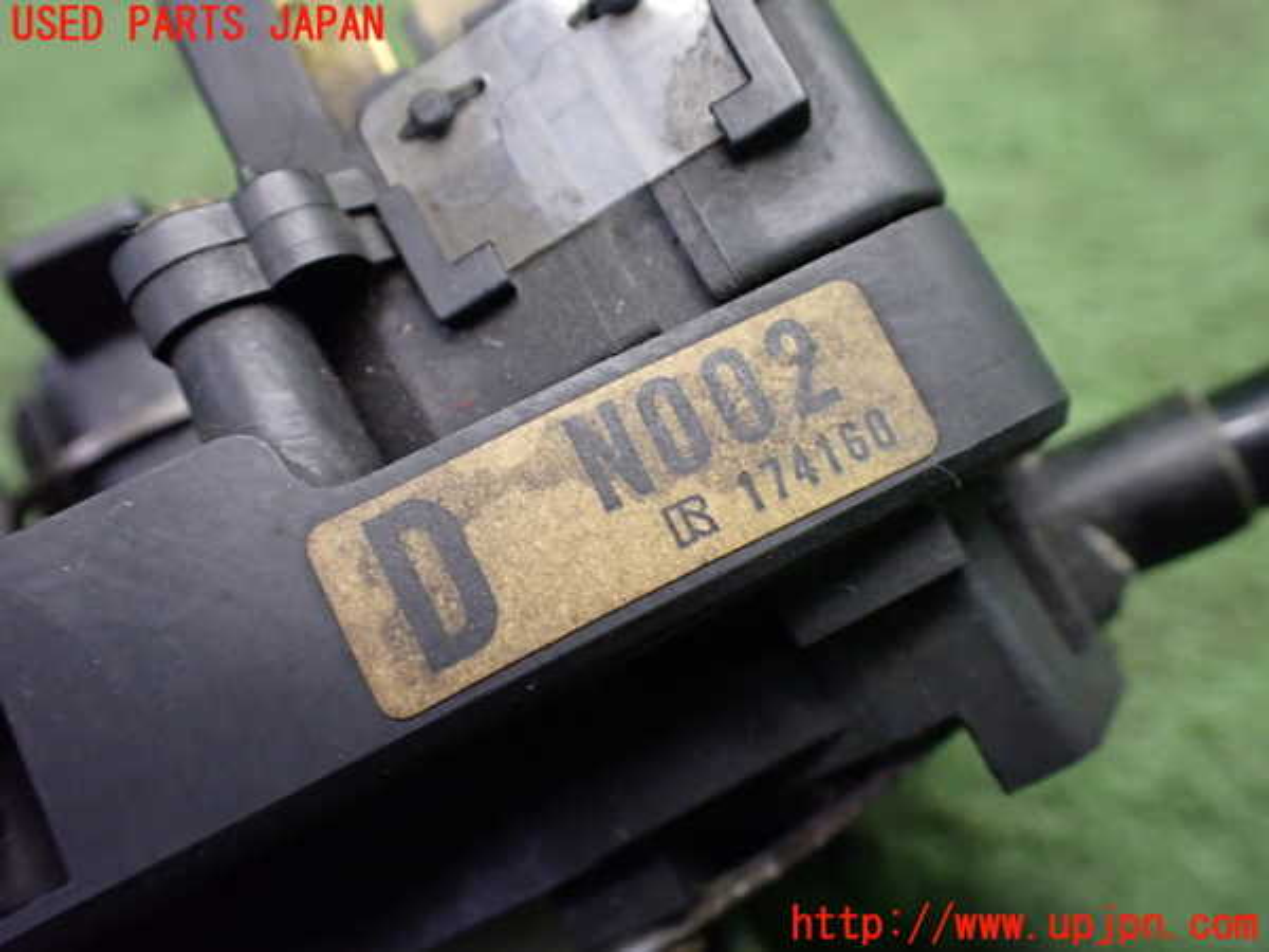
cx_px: 634
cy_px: 476
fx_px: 1100
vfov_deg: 46.8
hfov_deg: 60.0
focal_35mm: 30
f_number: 2.3
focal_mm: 5.4
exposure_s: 1/80
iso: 800
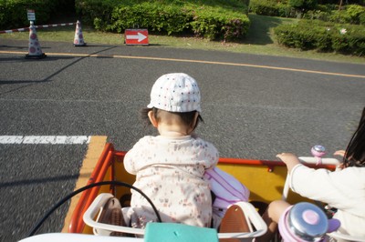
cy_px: 121
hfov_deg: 67.4
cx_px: 182
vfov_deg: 47.9
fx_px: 274
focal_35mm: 27
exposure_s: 1/30
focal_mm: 18
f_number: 22
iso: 200
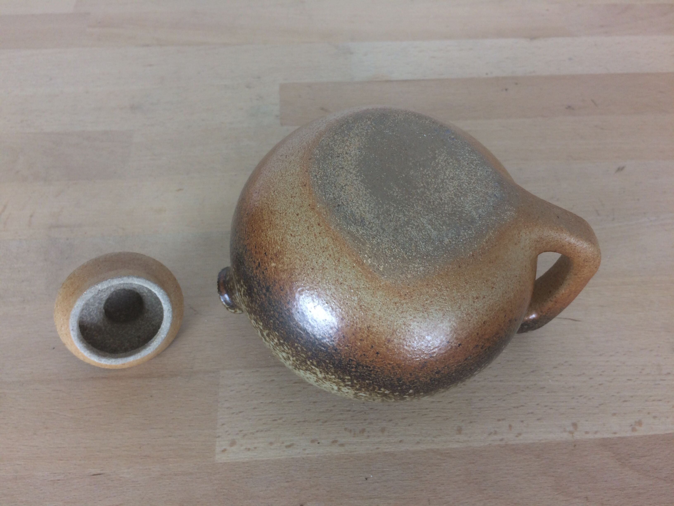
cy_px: 253
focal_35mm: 29
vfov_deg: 48.2
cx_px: 337
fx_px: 565
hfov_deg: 61.7
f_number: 2.2
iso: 64
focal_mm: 4.15
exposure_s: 1/33
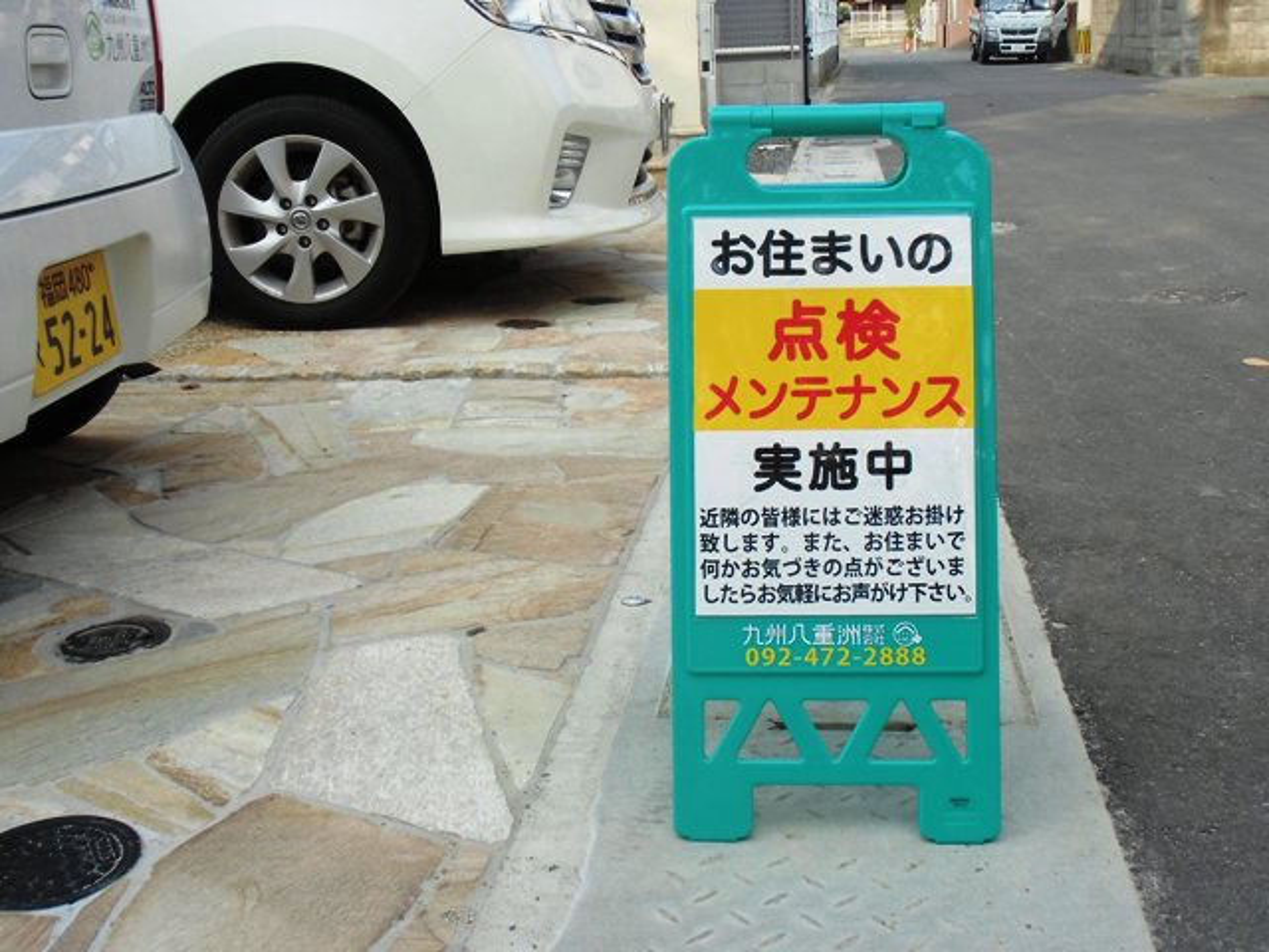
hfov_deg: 46.8
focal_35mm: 40
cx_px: 634
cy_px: 476
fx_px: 1466
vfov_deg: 36.0
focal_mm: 7.15
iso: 64
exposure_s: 1/160
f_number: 4
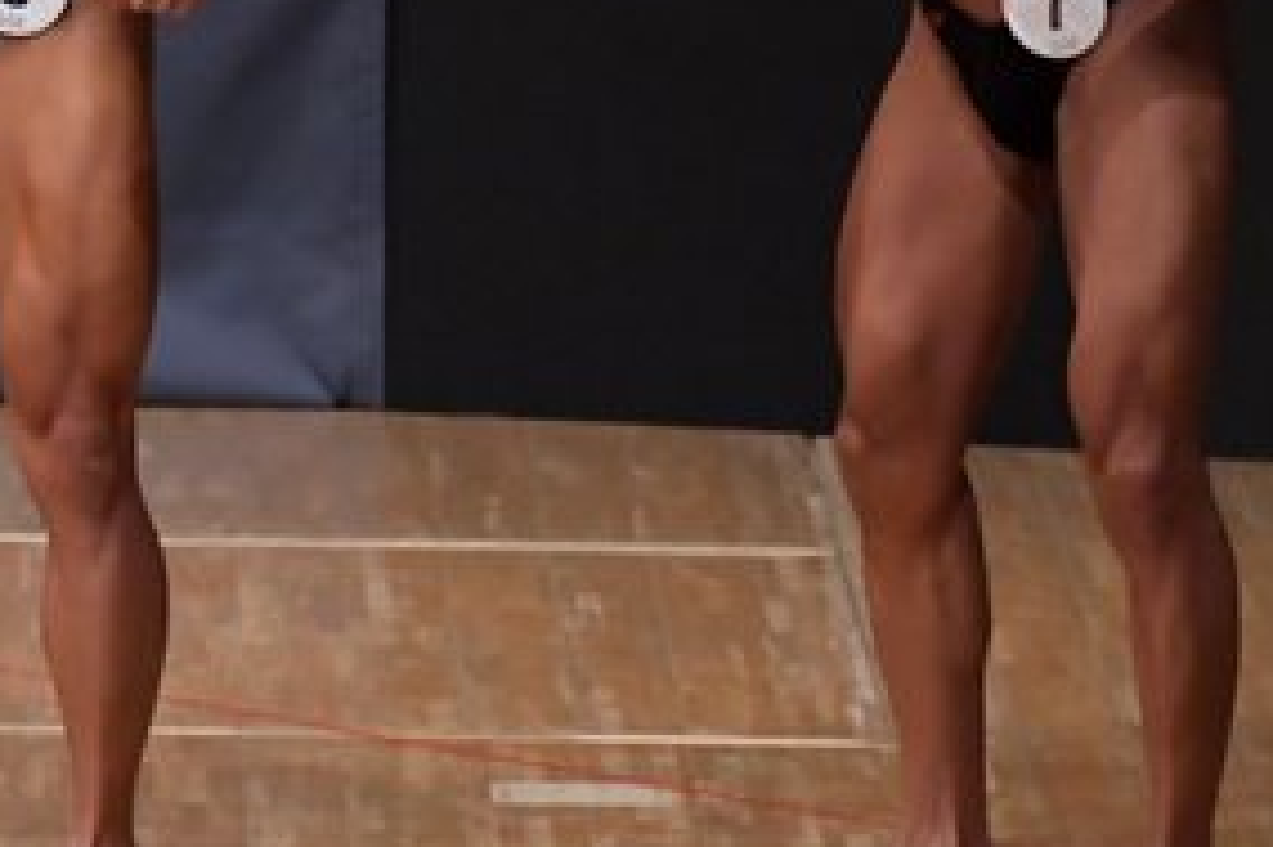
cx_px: -29
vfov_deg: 2.0
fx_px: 24596
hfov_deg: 3.0
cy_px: -54
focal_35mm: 696
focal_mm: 170
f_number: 5.6
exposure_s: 1/400
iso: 6400
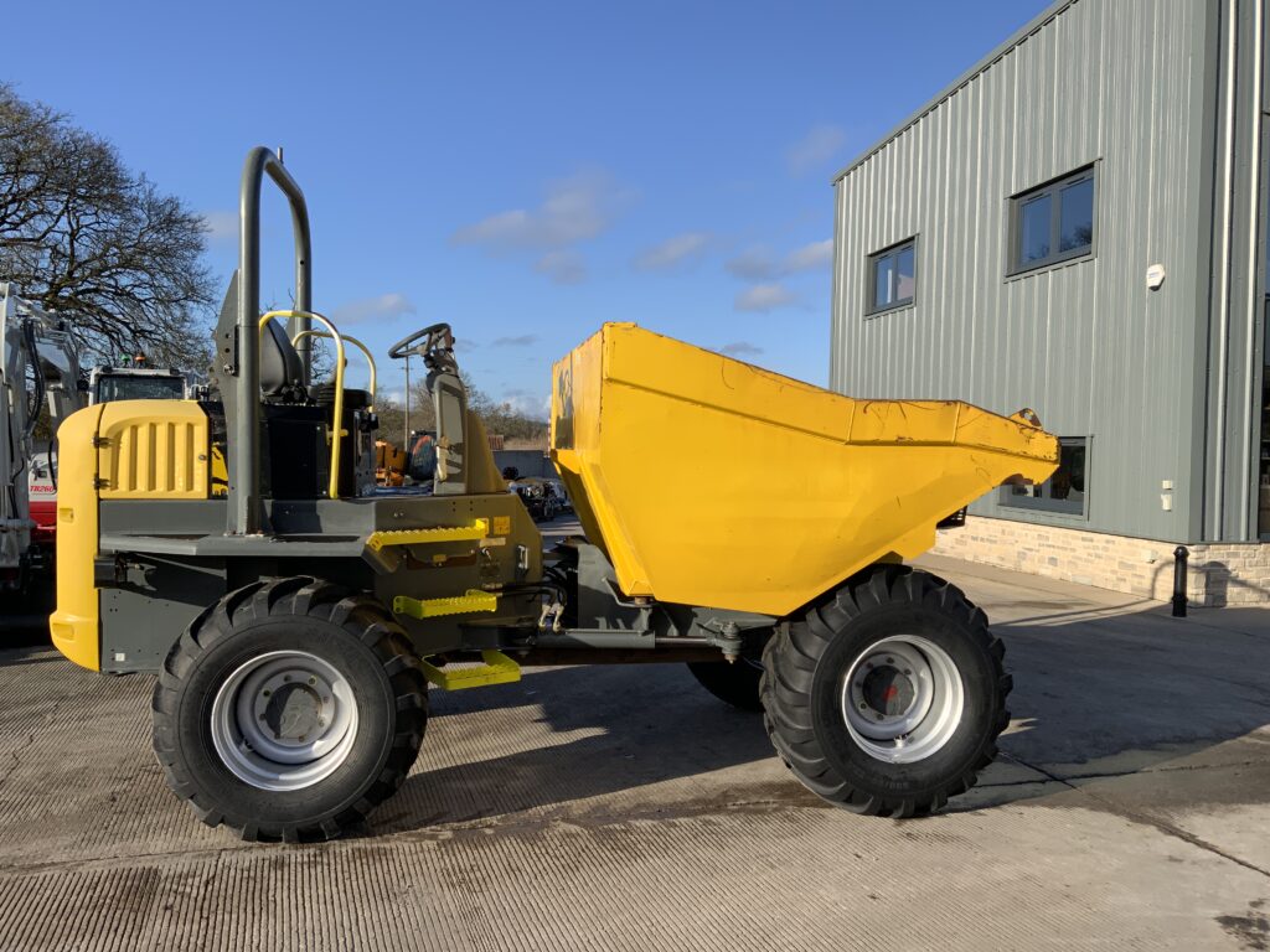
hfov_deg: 61.7
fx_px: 1064
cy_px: 476
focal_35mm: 29
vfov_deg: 48.2
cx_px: 635
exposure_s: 1/1577
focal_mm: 3
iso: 16
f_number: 1.8
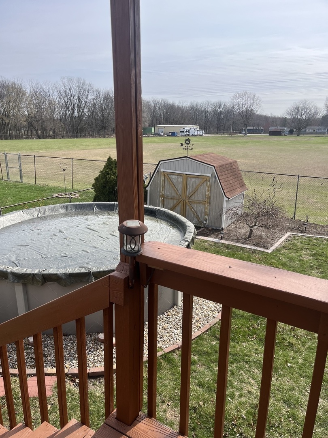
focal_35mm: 26
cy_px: 219
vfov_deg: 67.3
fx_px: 328
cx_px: 164
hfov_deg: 53.1
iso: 50
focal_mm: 5.1
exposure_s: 1/2688
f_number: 1.6
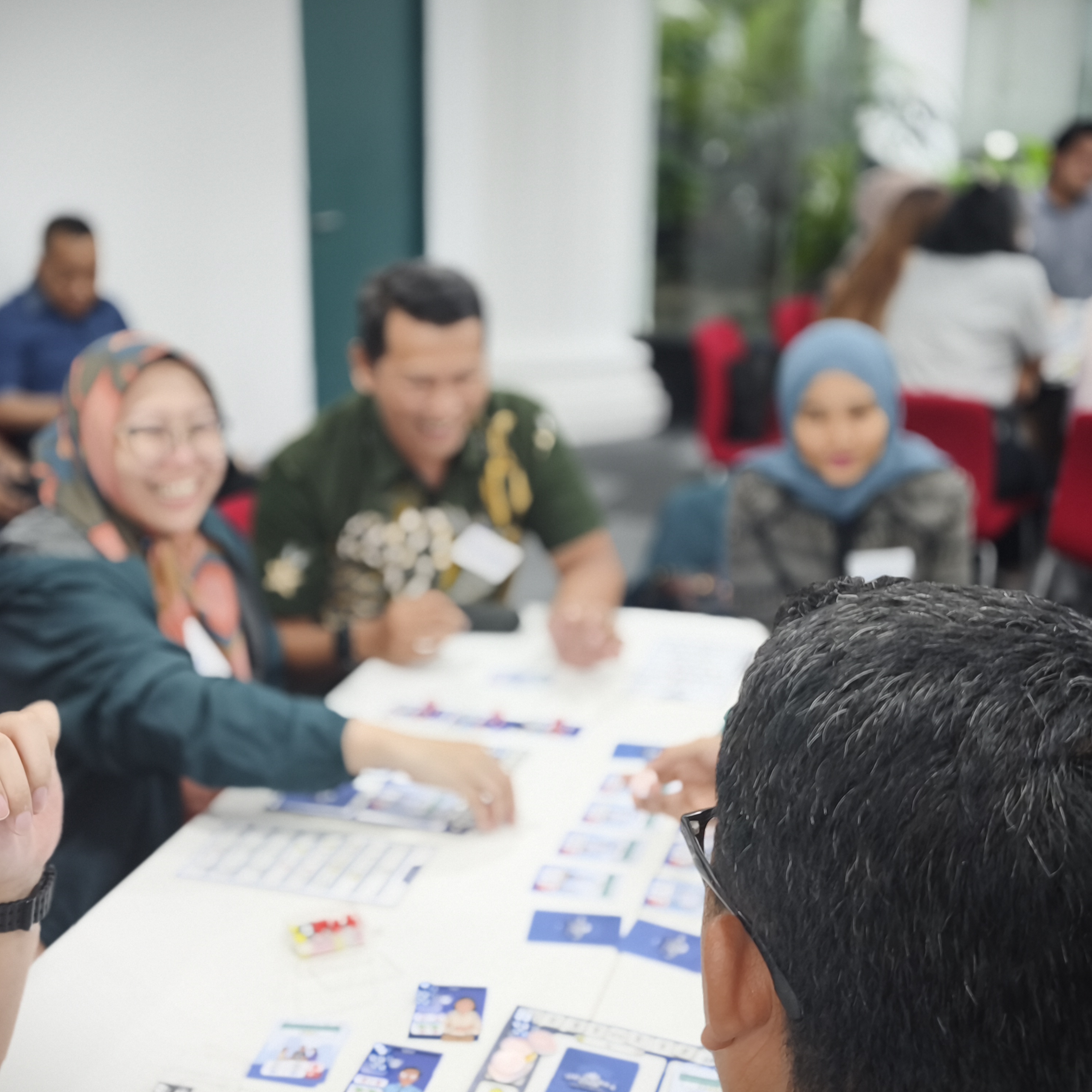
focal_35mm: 42
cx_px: 476
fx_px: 1499
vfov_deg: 40.0
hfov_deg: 40.0
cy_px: 541
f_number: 1.4
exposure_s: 1/99.9
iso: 320
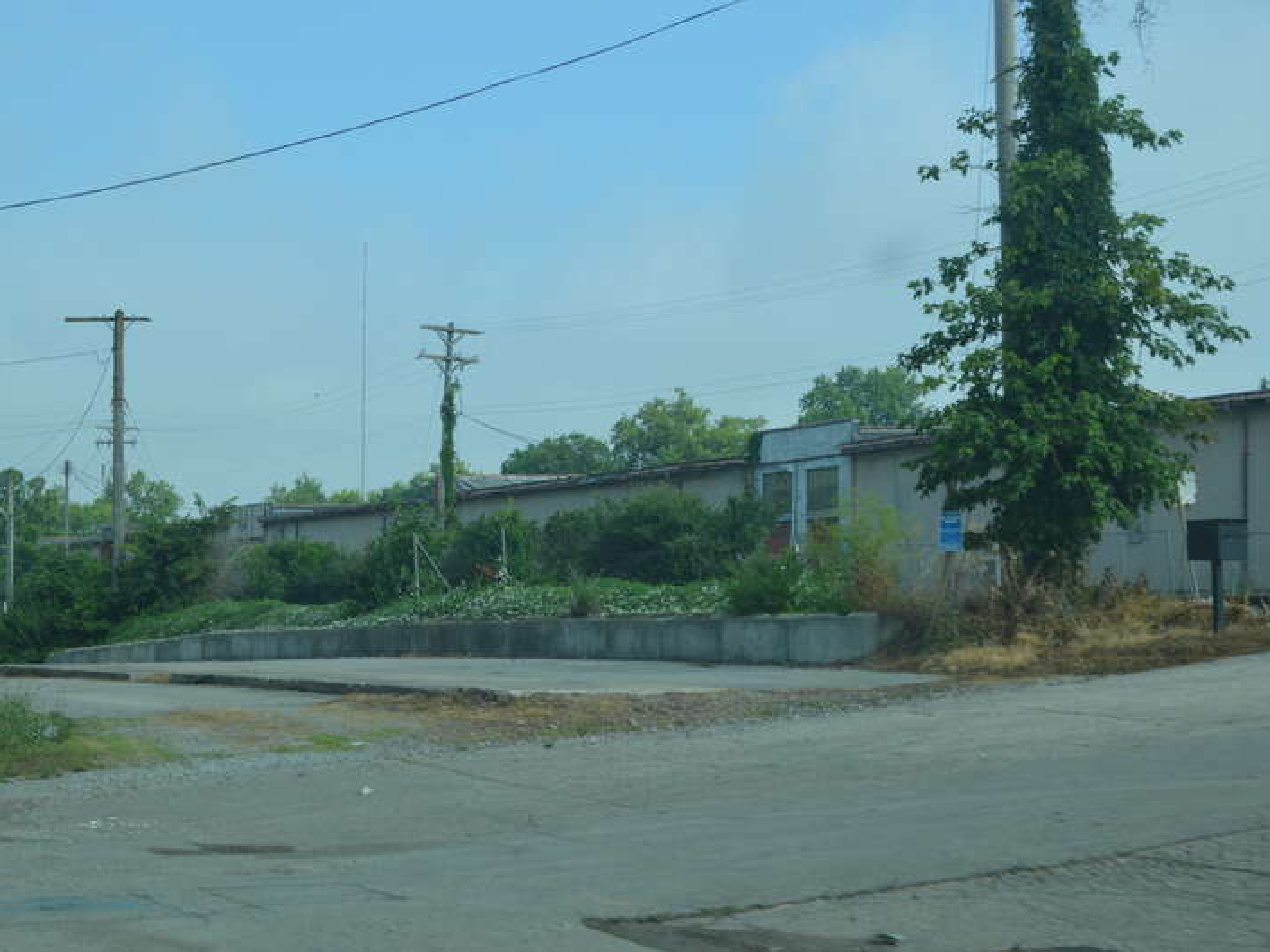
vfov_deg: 23.6
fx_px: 2274
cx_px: 600
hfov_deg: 31.2
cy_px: 476
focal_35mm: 62
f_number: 8
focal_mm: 38
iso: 100
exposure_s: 1/250
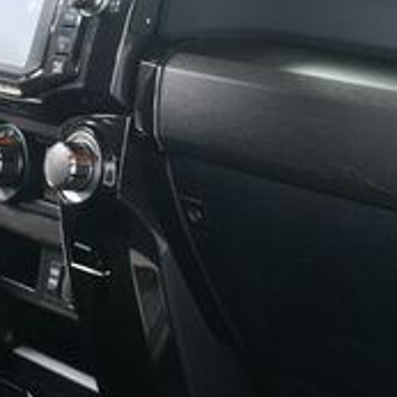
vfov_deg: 15.3
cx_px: 170
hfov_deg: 15.4
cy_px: 83
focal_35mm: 113
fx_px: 1466
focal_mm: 24
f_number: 4
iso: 100
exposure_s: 1/160
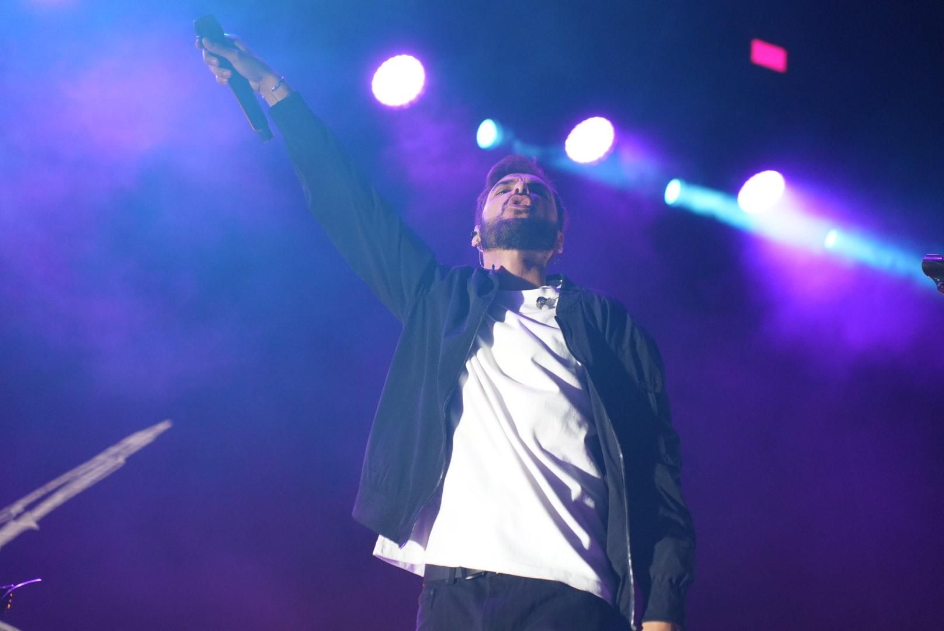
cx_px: 472
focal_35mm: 73
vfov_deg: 18.7
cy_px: 316
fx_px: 1916
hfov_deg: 27.7
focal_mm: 73
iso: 3200
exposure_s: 1/800
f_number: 2.8
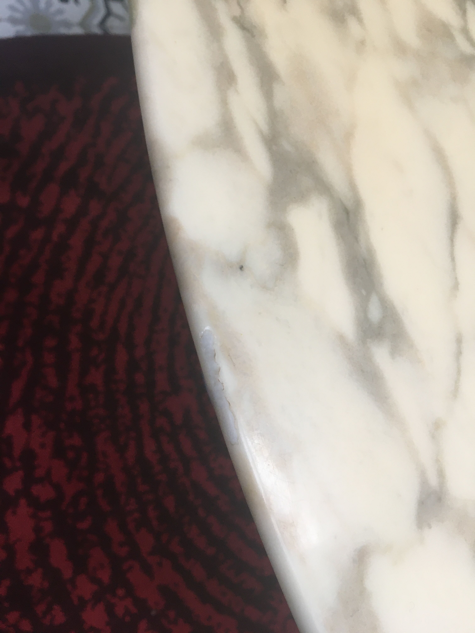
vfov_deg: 61.7
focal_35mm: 29
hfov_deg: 48.2
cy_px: 316
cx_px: 238
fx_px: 531
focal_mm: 4.15
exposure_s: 1/33
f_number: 2.2
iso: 100
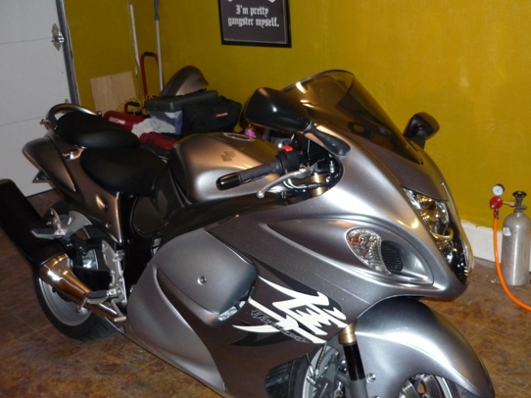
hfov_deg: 47.7
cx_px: 312
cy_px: 182
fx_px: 598
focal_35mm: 39
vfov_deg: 36.8
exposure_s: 1/30
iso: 320
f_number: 2.8
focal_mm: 5.5
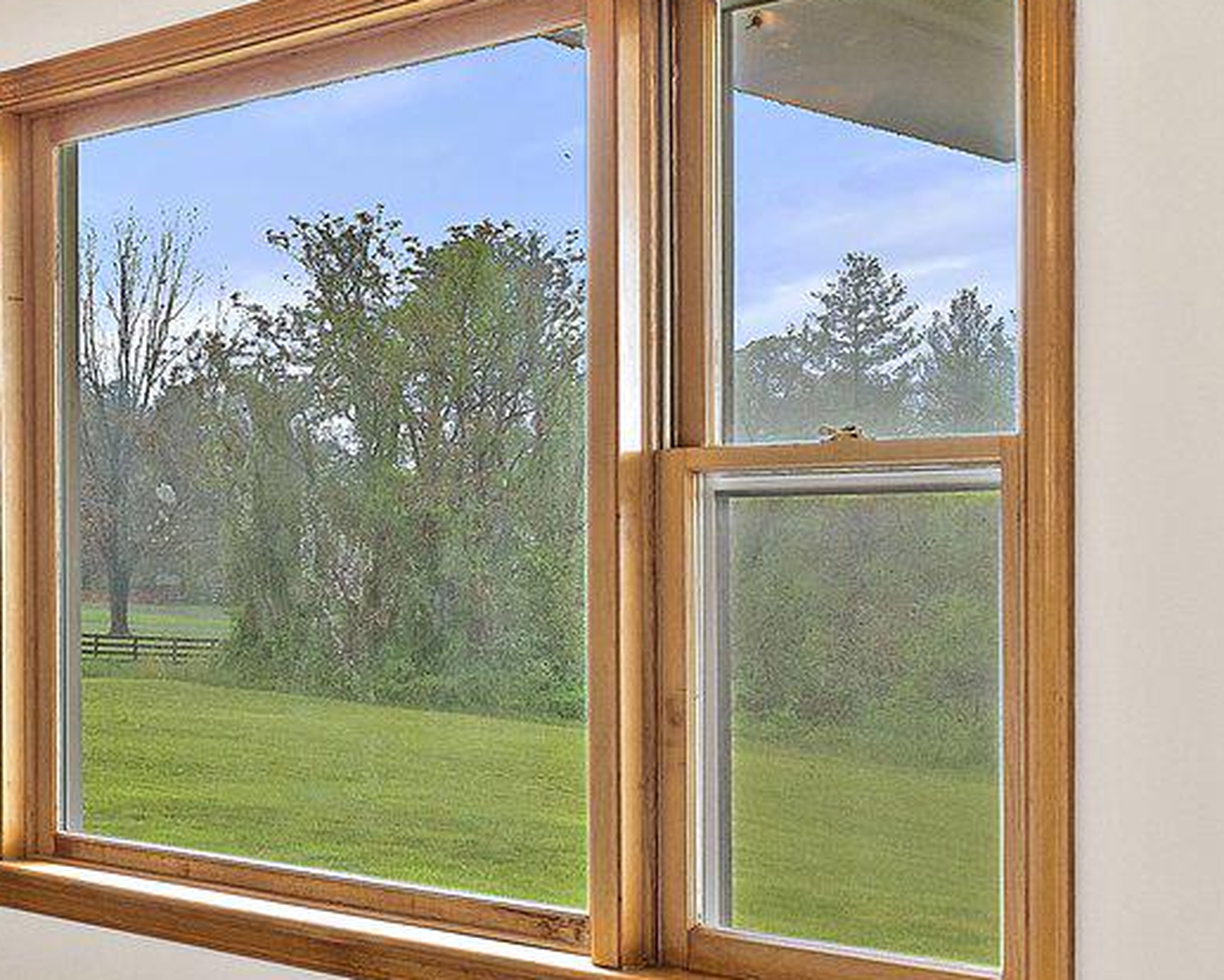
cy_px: 560
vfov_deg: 29.1
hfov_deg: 32.7
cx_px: -33
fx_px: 1884
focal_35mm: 52
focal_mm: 14
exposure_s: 1/20
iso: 640
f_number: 8
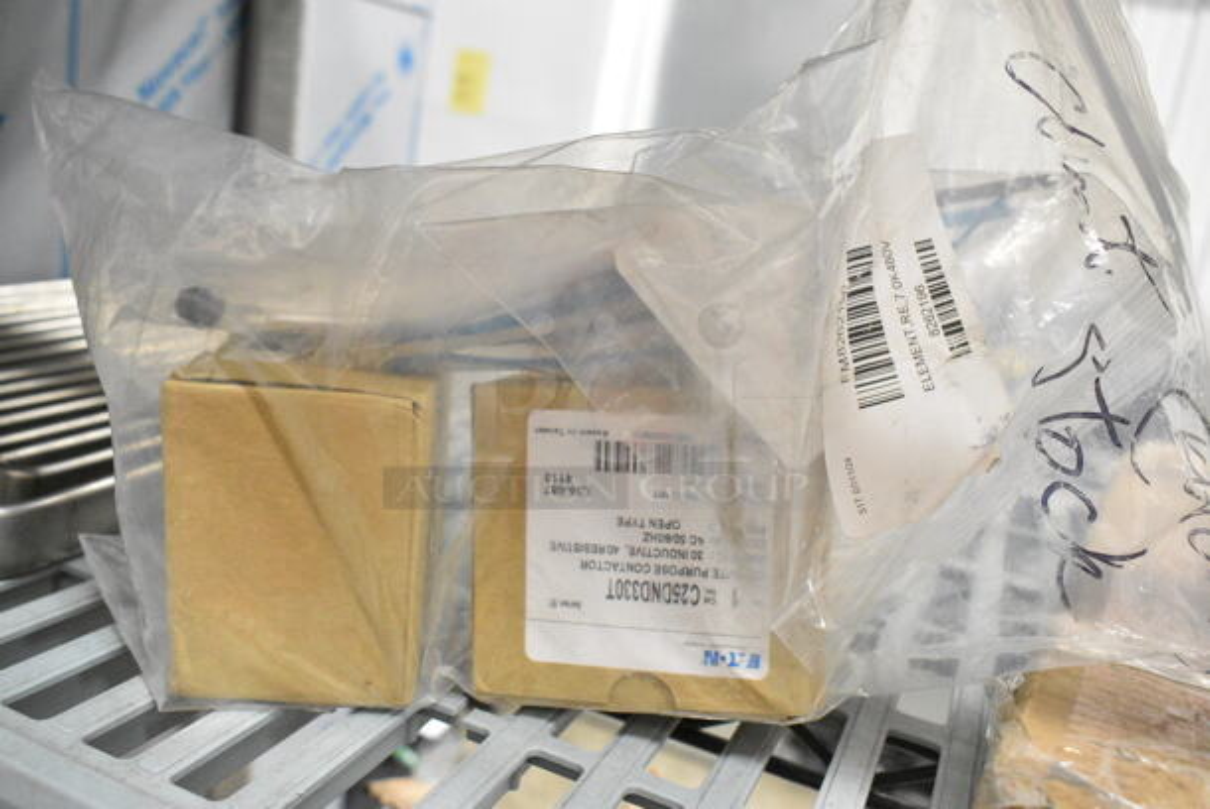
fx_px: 1060
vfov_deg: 41.8
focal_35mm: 32
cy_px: 404
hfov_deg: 59.4
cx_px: 605
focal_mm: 21
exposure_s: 1/125
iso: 6400
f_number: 5.6
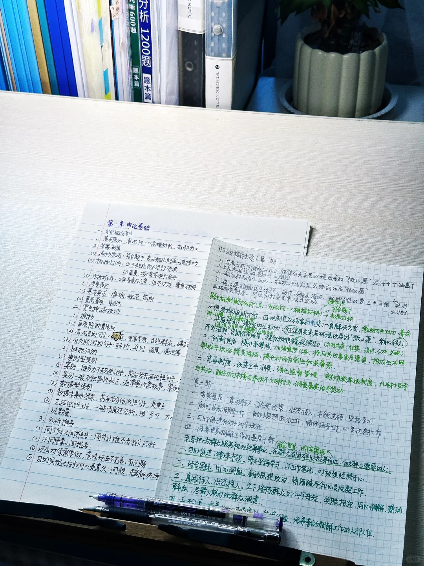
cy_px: 283
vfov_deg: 39.7
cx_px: 212
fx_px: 784
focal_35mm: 48
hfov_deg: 30.3
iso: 50
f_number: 1.78
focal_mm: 6.86
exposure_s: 1/100
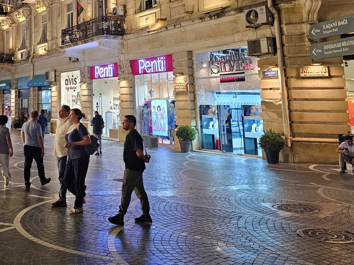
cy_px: 35
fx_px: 430
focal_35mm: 42
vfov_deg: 32.9
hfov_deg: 41.9
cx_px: 50
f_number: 1.7
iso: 500
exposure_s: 1/100
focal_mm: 6.3
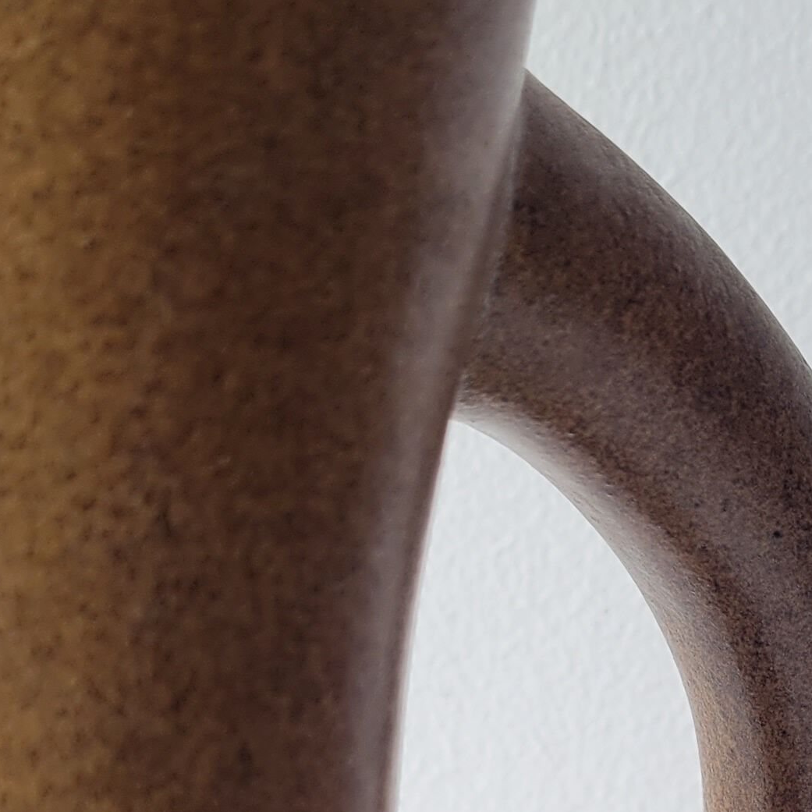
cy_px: 860
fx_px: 2362
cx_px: 514
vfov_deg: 18.8
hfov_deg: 19.5
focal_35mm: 89
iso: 40
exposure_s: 1/150
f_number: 1.8
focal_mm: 5.4
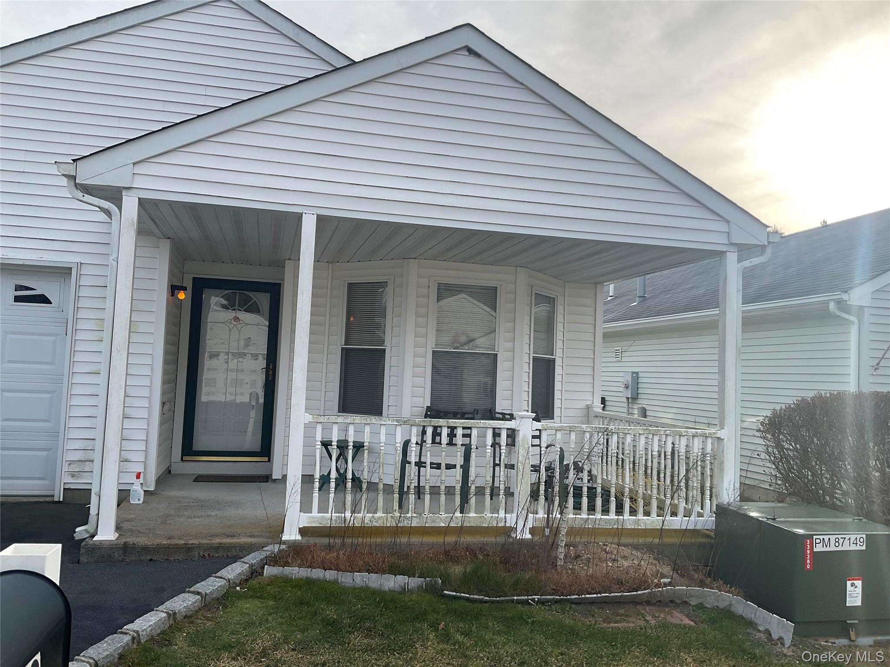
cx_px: 445
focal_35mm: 29
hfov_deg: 61.7
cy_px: 334
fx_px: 746
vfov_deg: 48.2
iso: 16
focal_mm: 3
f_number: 1.8
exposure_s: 1/829
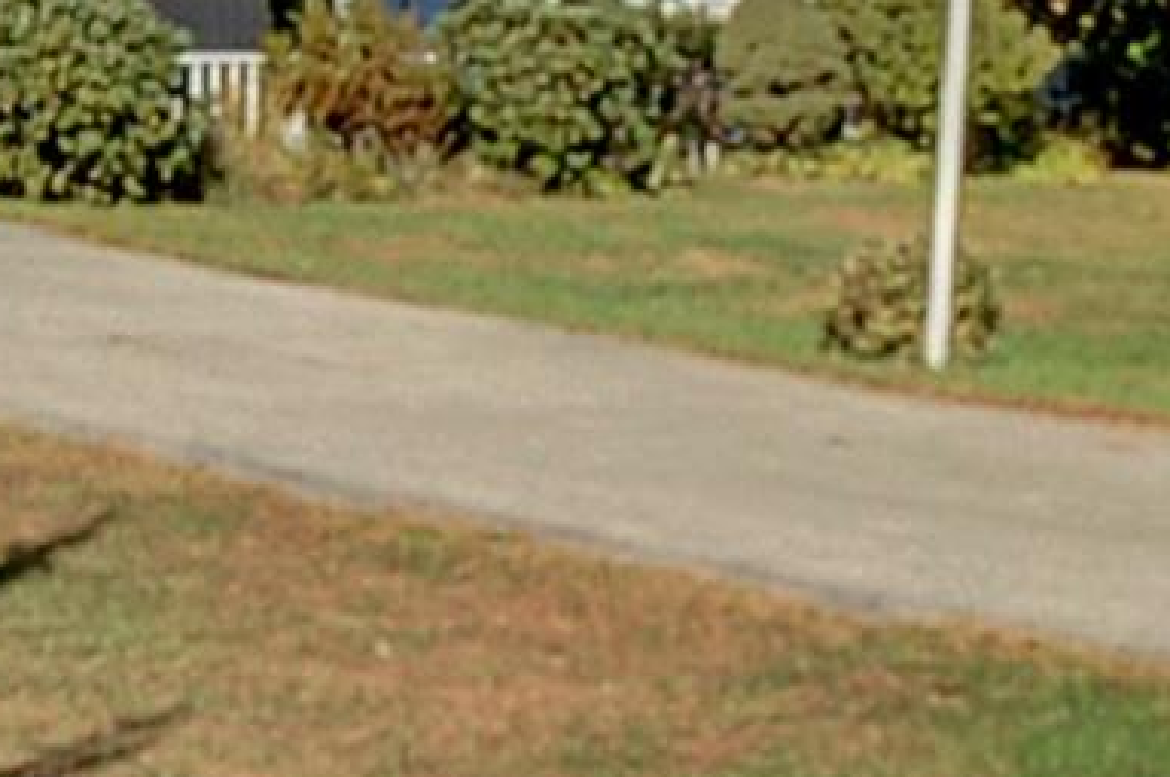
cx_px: 594
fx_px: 2597
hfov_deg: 25.4
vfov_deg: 16.9
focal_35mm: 80
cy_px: 166
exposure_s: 1/50
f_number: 14
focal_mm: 10
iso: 200
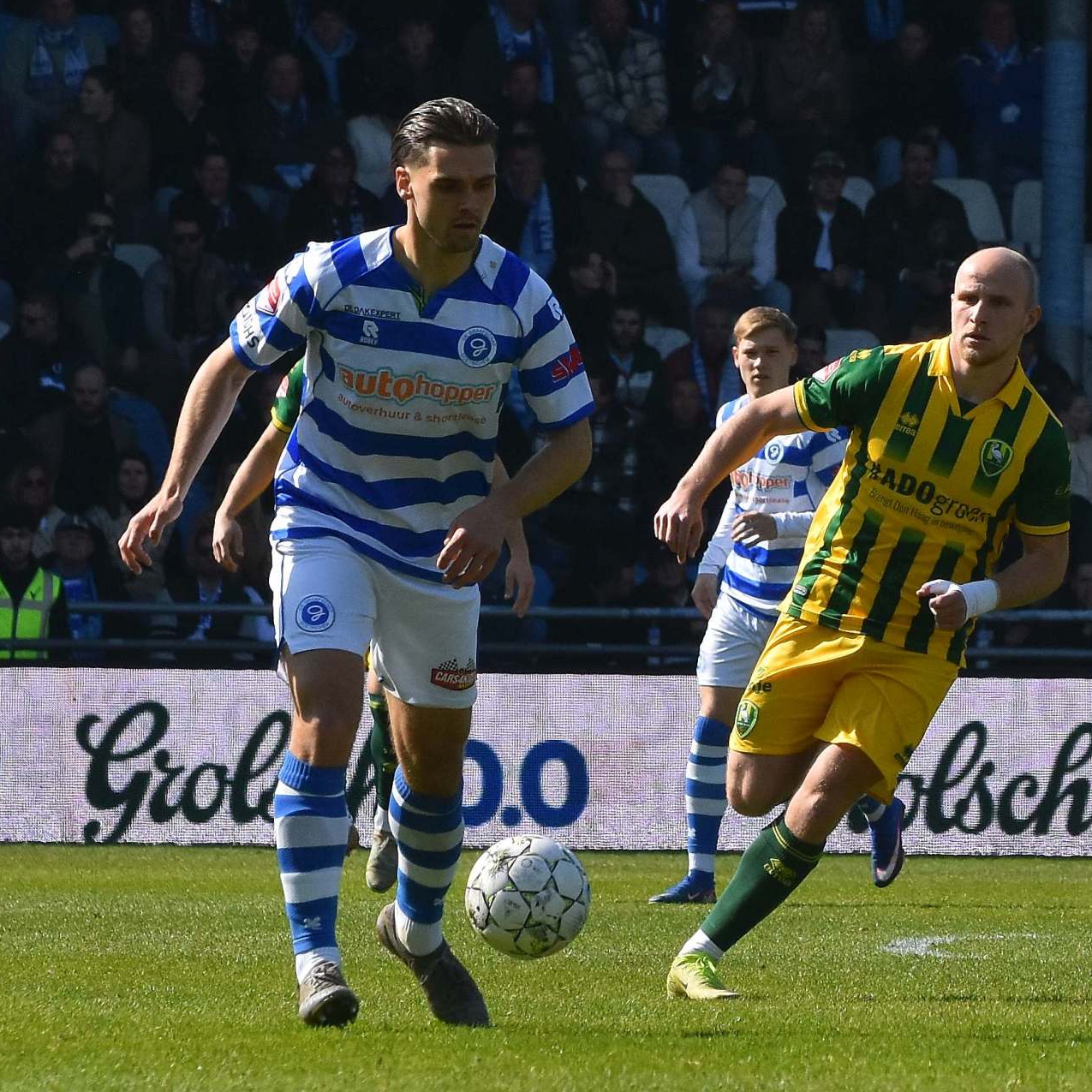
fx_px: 10623
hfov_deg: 5.9
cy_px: 545
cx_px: 606
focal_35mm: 298
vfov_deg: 5.9
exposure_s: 1/1250
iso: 500
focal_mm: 155
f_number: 7.1
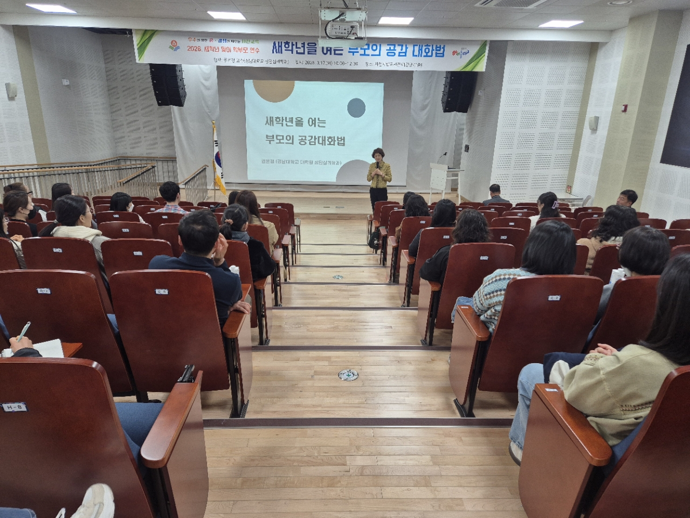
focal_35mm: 23
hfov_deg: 73.9
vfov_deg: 58.9
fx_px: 458
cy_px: 259
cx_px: 345
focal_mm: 5.4
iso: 80
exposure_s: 1/60
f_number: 1.8
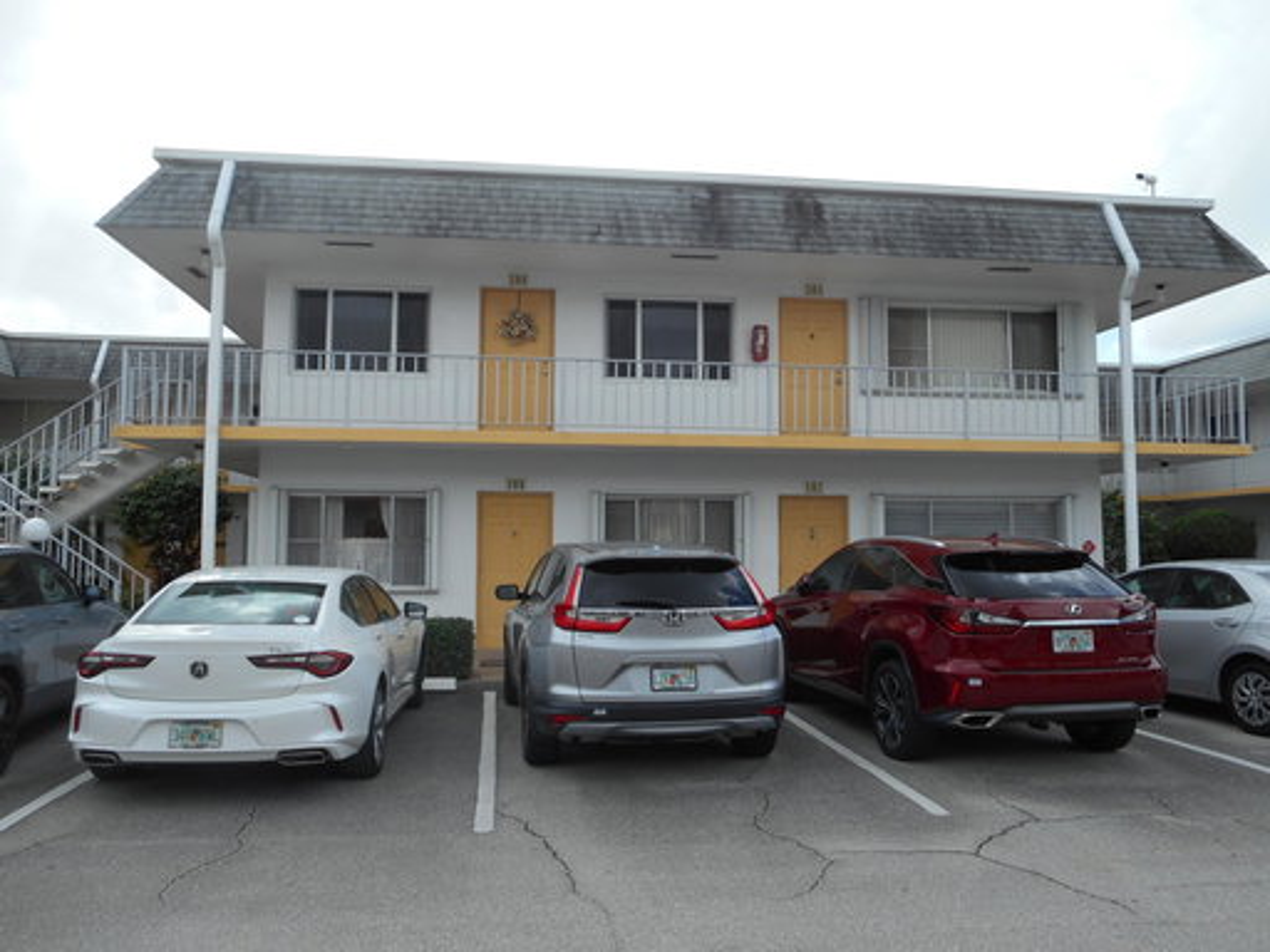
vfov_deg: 48.2
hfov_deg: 61.7
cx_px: 635
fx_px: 1064
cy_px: 476
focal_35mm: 29
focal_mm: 5.2
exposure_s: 1/400
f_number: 4
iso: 80
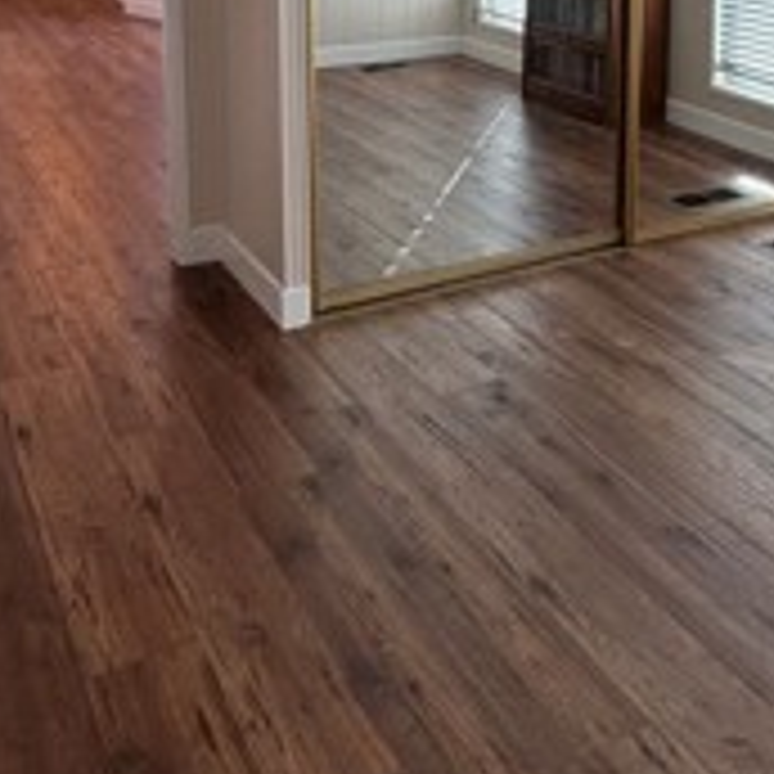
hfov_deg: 35.8
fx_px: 1164
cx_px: 594
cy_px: -18
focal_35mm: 46
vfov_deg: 33.4
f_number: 2.2
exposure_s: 1/99
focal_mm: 2.22
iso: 100
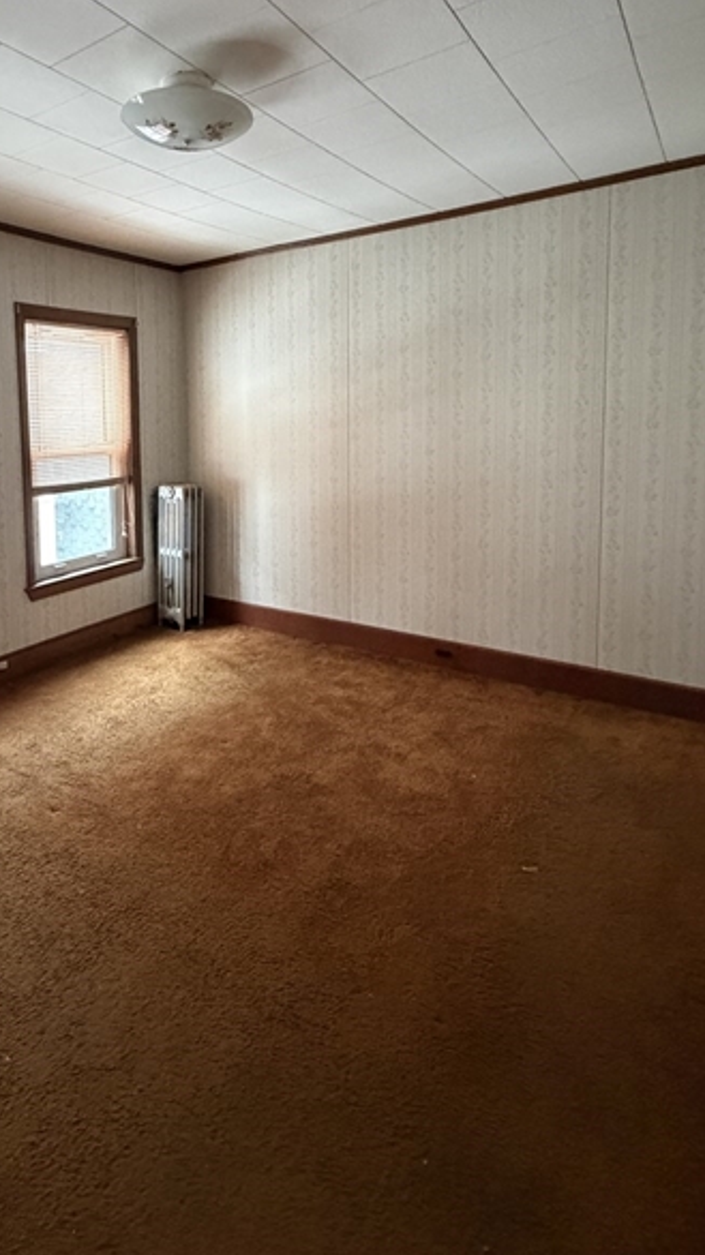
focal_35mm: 20
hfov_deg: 53.7
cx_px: 191
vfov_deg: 85.2
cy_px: 480
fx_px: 666
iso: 1000
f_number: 2.2
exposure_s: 1/60
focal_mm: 2.22
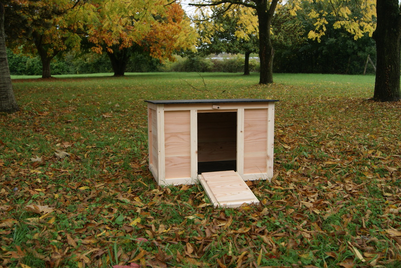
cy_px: 134
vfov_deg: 37.0
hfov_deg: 53.1
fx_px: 401
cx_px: 200
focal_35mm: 36
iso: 100
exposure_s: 1/125
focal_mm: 24
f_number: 4.5
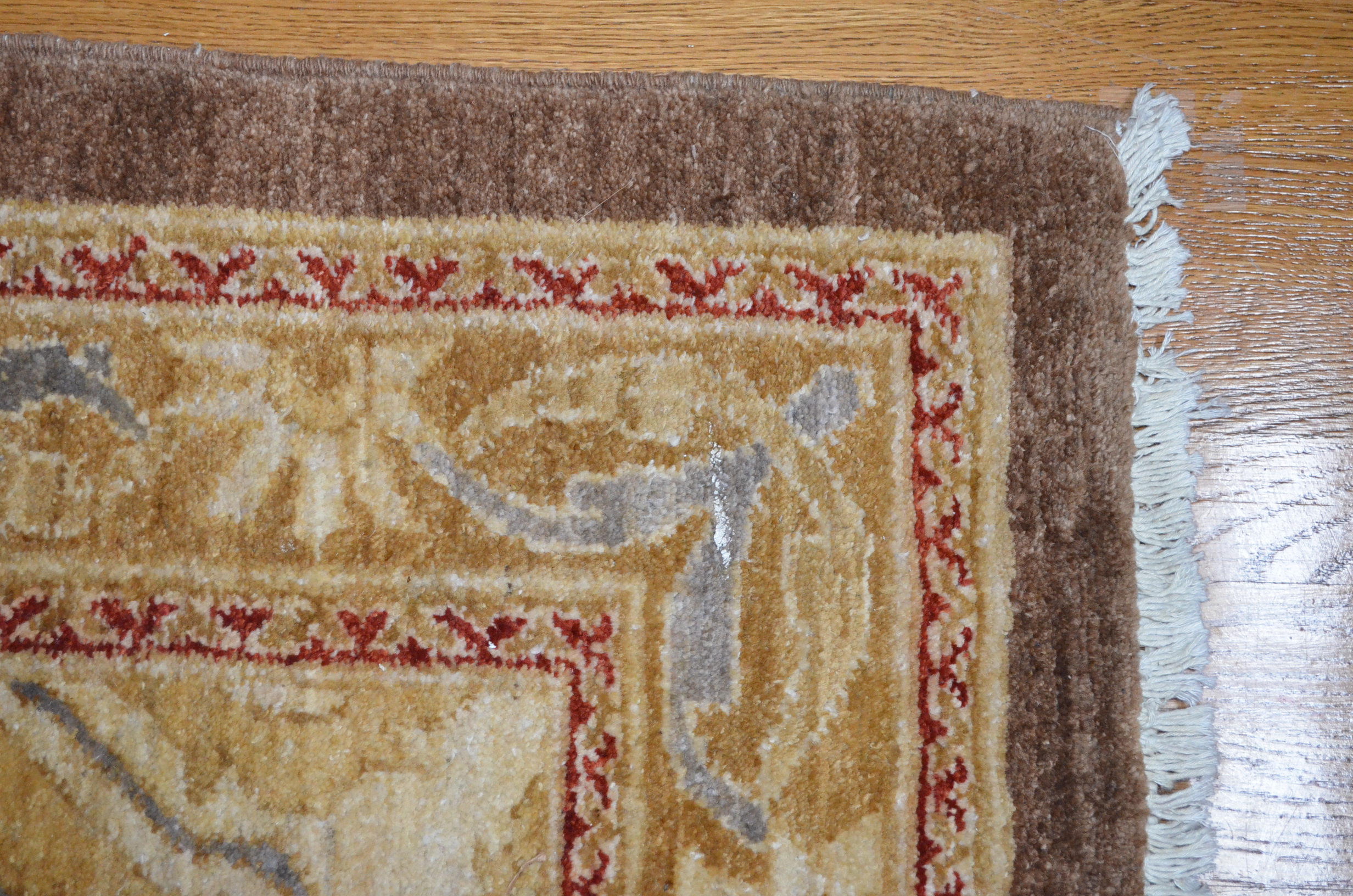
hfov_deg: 36.9
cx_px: 676
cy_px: 448
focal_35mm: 54
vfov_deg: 25.0
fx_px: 2025
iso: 3200
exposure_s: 1/60
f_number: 5
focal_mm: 36
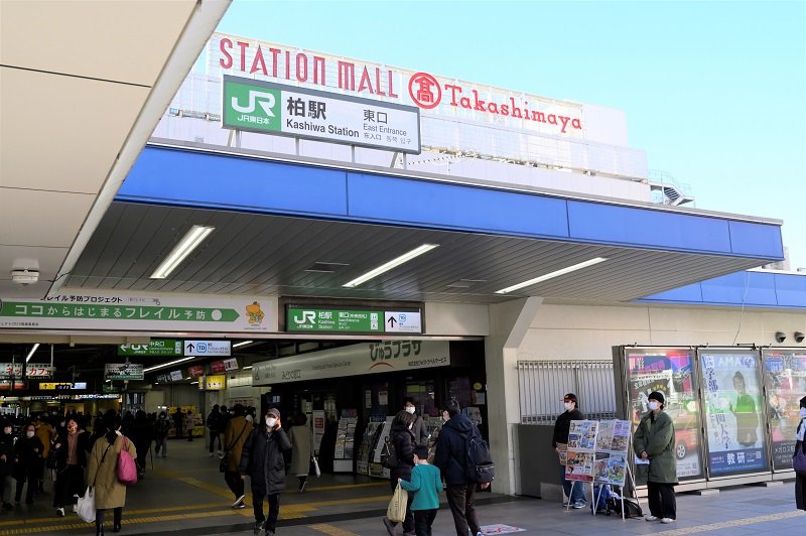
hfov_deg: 54.5
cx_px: 403
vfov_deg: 37.8
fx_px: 783
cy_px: 268
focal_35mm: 35
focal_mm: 35
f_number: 8
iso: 400
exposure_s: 1/250
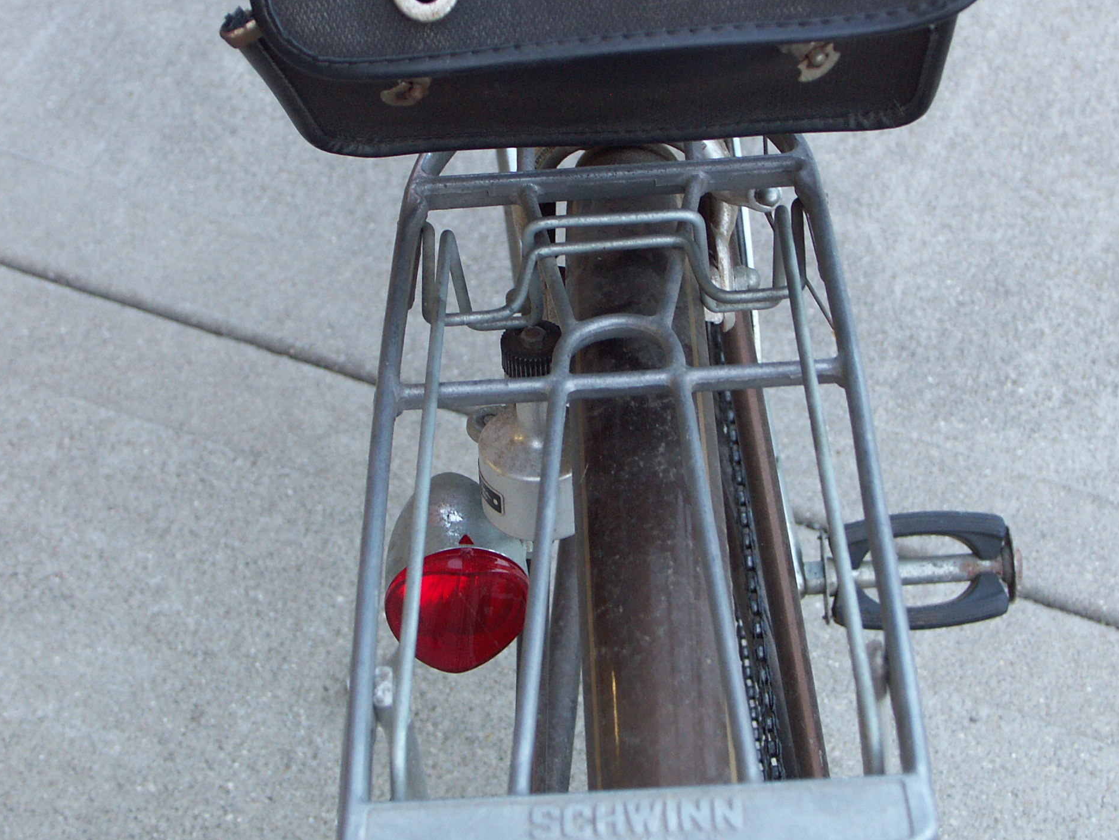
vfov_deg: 24.4
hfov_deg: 32.2
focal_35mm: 60
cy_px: 389
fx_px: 1940
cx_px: 594
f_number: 2.8
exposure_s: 1/10
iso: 100
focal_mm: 11.31
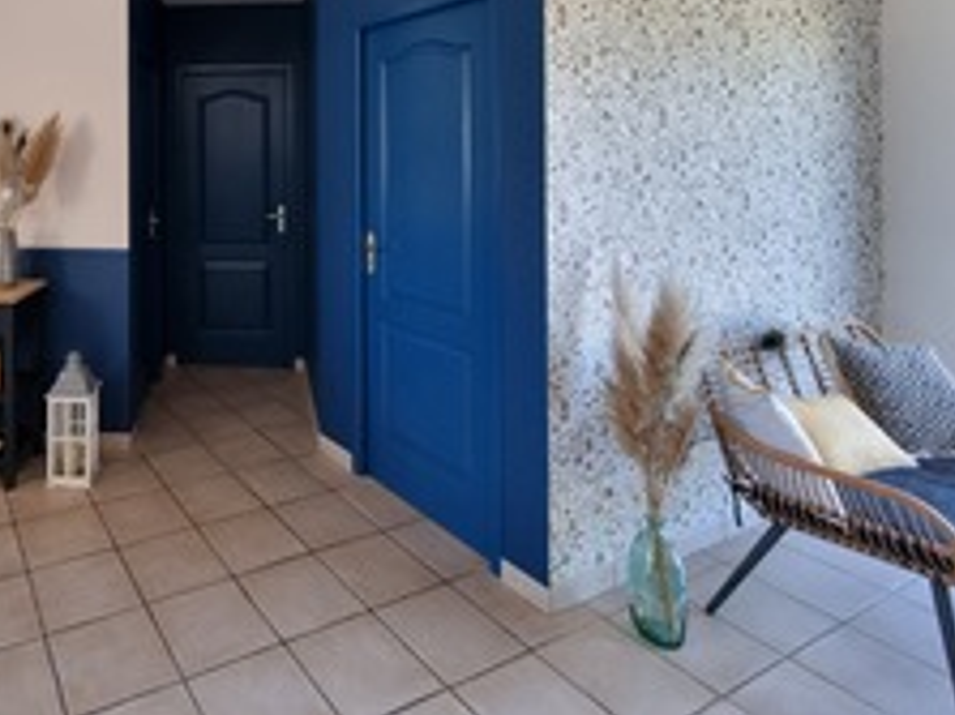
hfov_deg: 71.0
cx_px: 188
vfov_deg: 58.5
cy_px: 141
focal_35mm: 21
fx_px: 579
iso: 125
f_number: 2.2
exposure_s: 1/50
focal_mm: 2.2
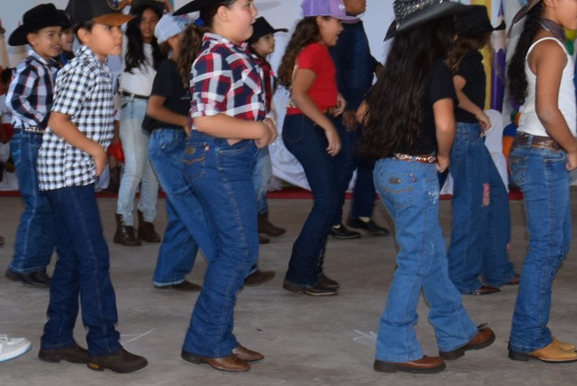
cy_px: 122
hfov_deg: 22.3
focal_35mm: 91
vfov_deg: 15.0
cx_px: 202
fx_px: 1459
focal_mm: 22
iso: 800
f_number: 4.5
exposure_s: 1/80
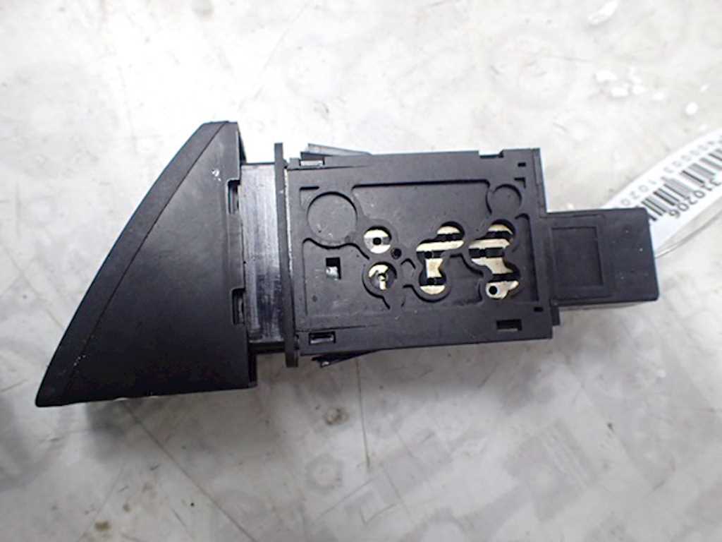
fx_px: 626
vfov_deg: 46.8
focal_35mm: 30
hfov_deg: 60.0
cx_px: 361
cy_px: 271
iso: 640
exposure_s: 1/125
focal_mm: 5.5
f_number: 2.3
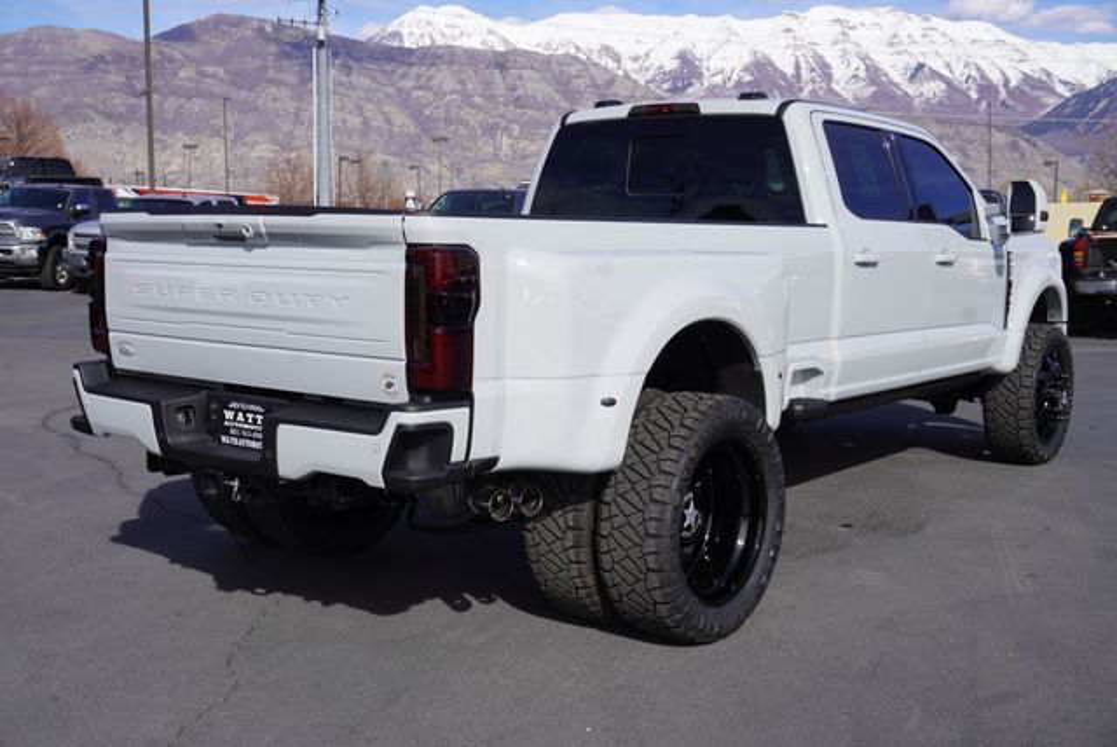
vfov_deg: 33.1
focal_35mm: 40
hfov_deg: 47.9
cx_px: 558
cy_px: 374
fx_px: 1258
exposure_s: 1/200
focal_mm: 27
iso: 100
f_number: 11
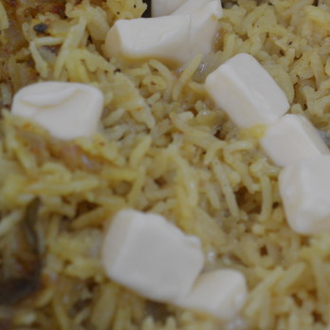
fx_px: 1618
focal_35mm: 150
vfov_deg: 11.6
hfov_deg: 11.4
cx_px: 402
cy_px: 32
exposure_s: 1/100
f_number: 5
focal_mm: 40
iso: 400
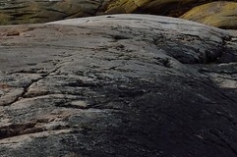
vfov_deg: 1.8
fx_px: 5069
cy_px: -248
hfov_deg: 2.6
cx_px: 740
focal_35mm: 771
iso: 200
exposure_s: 1/250
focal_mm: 116
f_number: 14
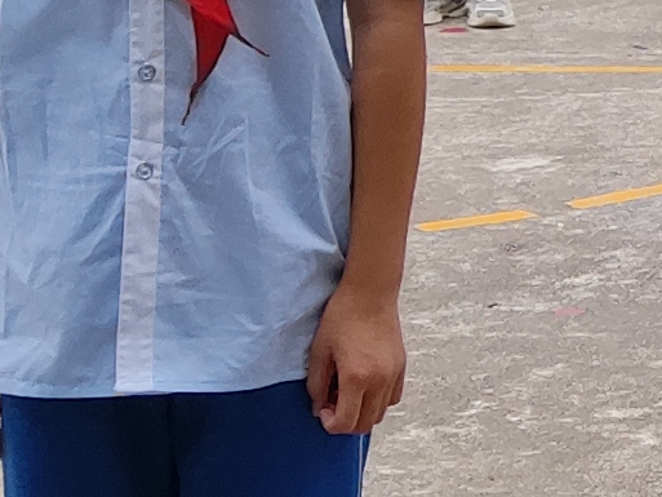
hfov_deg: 9.3
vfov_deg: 7.4
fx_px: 3730
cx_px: 1450
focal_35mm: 195
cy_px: -356
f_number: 1.79
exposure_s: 1/450
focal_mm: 4.71
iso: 50
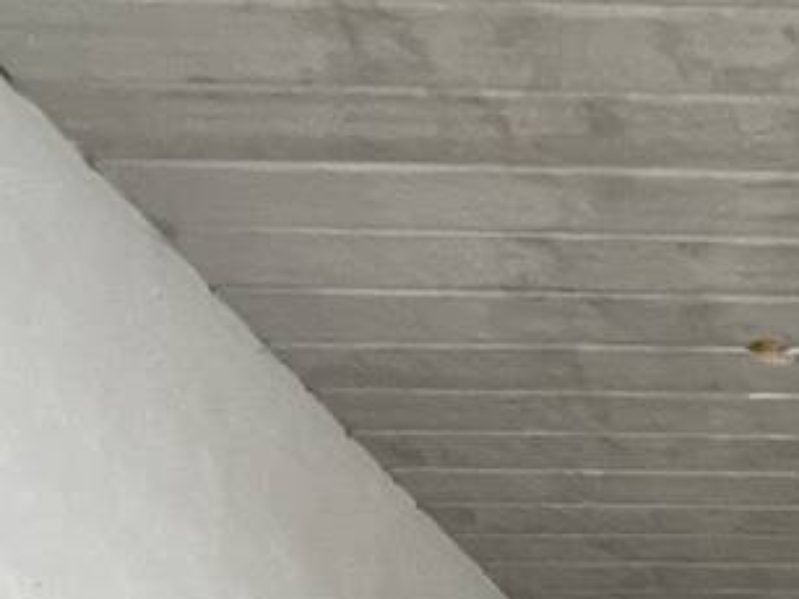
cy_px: 1107
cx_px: 1166
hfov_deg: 25.0
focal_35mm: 61
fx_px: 1407
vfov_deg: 18.3
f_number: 1.8
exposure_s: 1/60
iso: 400
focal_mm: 1.57
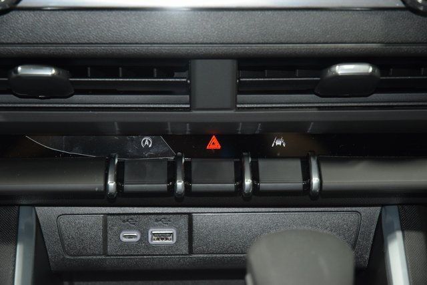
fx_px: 1246
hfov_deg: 19.5
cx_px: 214
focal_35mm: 105
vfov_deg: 13.0
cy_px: 142
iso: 1800
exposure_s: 1/13
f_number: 4.5
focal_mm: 70
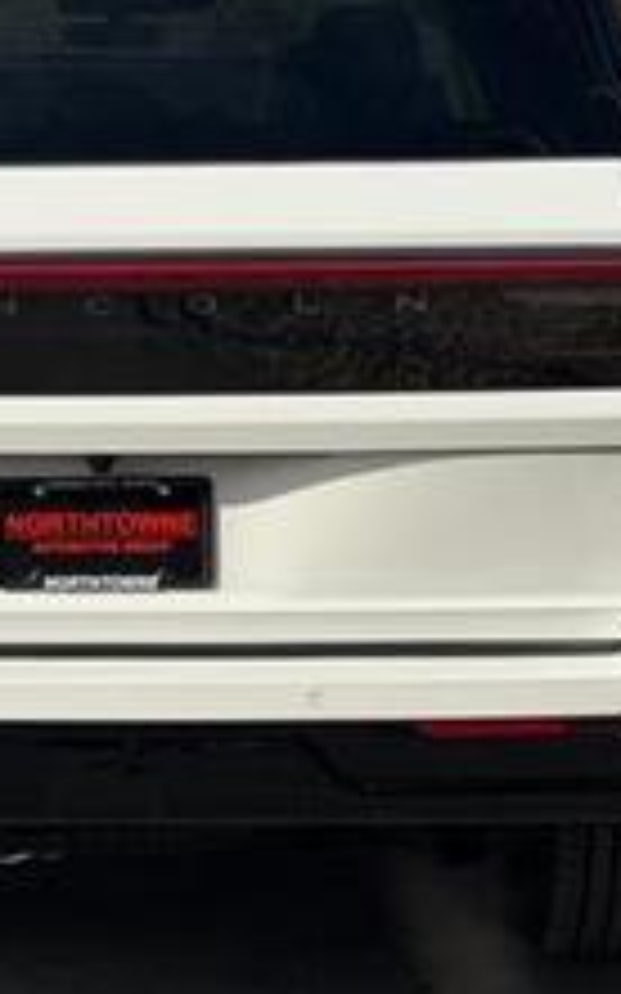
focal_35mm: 116
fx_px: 3143
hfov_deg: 11.2
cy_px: 409
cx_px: -18
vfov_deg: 18.0
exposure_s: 1/4878
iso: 64
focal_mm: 6.76
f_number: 1.78
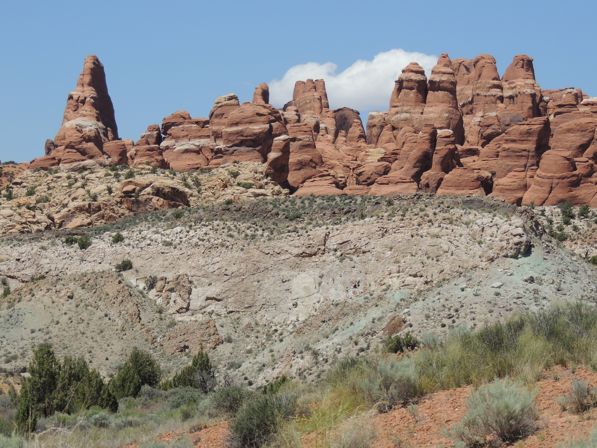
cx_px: 298
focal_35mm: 155
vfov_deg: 9.6
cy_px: 224
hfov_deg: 12.7
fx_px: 2673
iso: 100
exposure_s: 1/1000
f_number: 4.4
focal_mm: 27.6
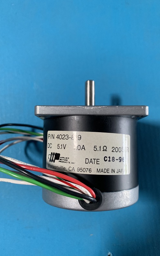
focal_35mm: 28
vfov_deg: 66.5
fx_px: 195
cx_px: 84
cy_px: 127
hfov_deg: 44.5
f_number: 1.8
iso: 250
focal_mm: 4.25
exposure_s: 1/60
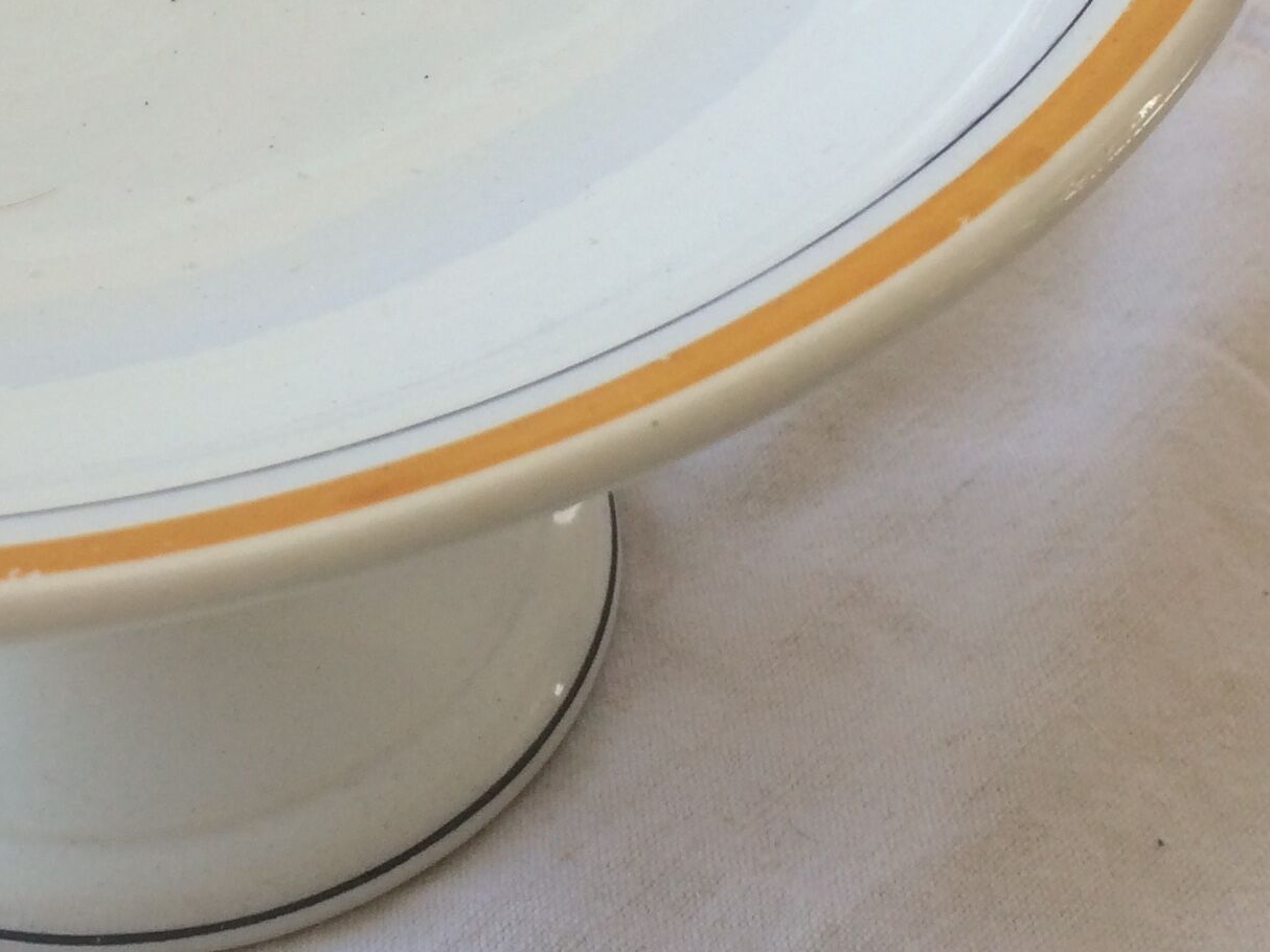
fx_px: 2861
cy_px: -128
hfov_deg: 24.1
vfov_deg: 18.1
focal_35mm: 78
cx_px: 49
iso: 32
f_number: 2.2
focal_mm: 4.15
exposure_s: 1/247
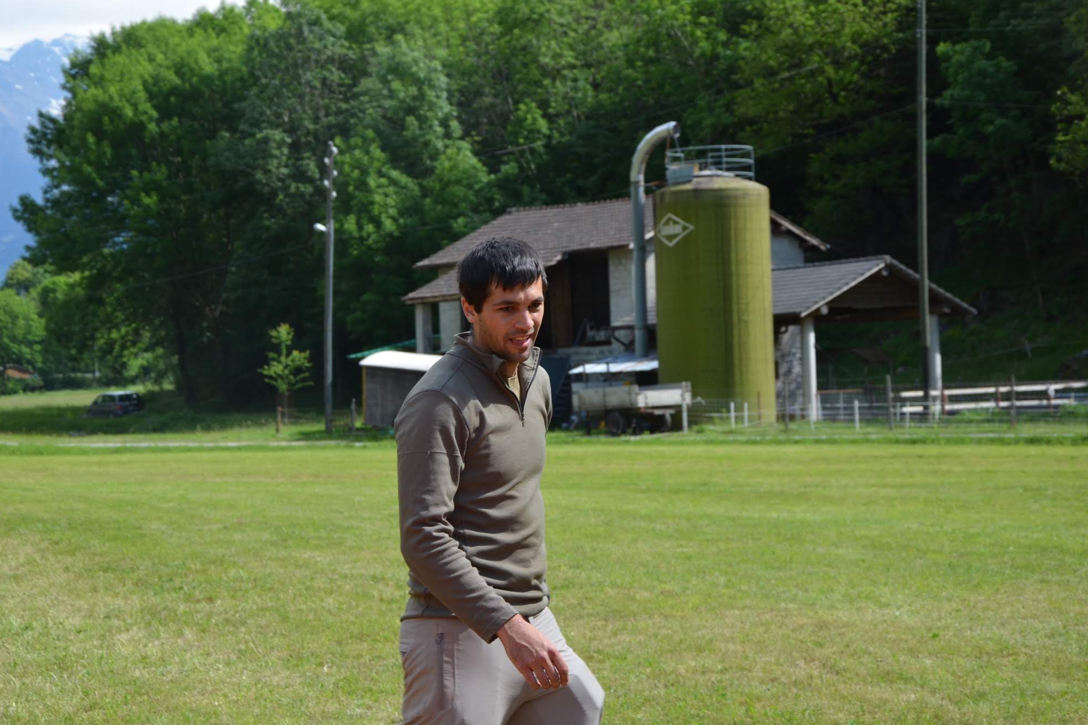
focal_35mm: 100
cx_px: 543
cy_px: 362
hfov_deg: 20.4
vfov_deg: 13.7
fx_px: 3022
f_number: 8
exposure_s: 1/250
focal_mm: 66
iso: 160
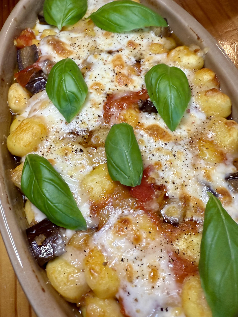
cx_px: 118
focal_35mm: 25
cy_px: 164
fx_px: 229
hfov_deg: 54.9
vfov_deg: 69.4
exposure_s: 1/100
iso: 250
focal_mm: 2.22
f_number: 2.2
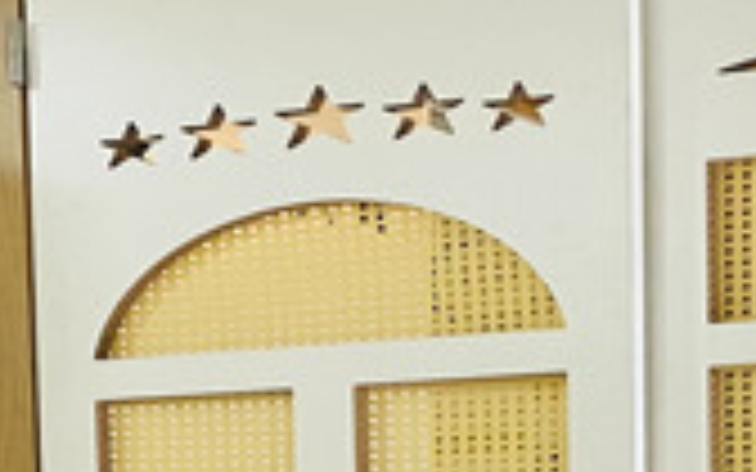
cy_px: 917
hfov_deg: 15.9
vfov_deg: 9.4
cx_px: 486
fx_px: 2699
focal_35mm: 131
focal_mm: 4.25
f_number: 1.8
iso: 160
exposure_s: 1/50
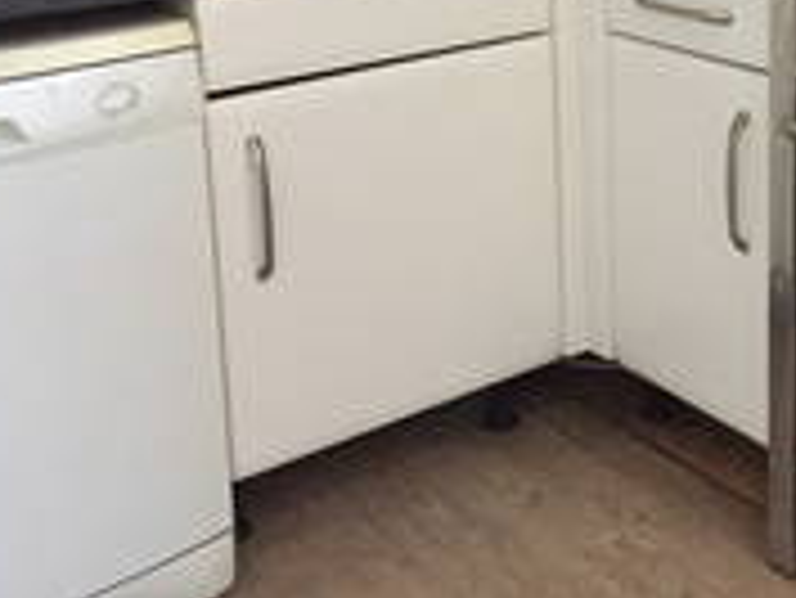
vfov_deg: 23.8
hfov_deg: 32.0
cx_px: 603
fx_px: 1358
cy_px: 0
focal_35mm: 59
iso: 400
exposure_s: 1/17
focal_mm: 4.15
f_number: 2.2
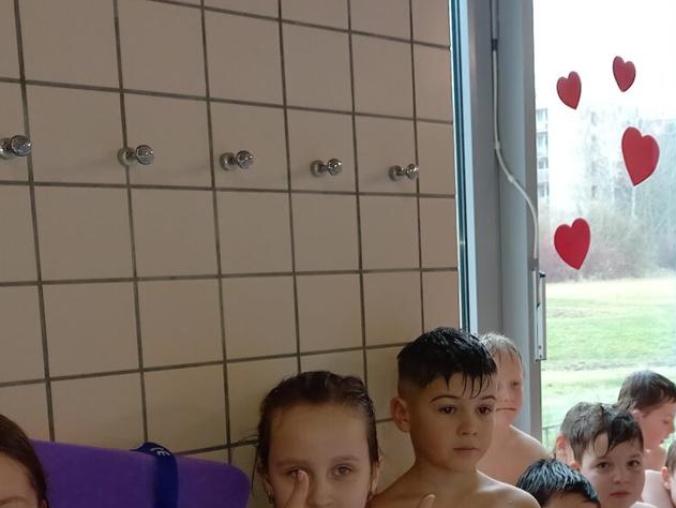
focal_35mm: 53
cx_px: 554
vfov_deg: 27.2
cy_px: 369
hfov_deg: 34.9
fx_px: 1036
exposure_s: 1/50
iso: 160
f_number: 1.8
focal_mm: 4.65
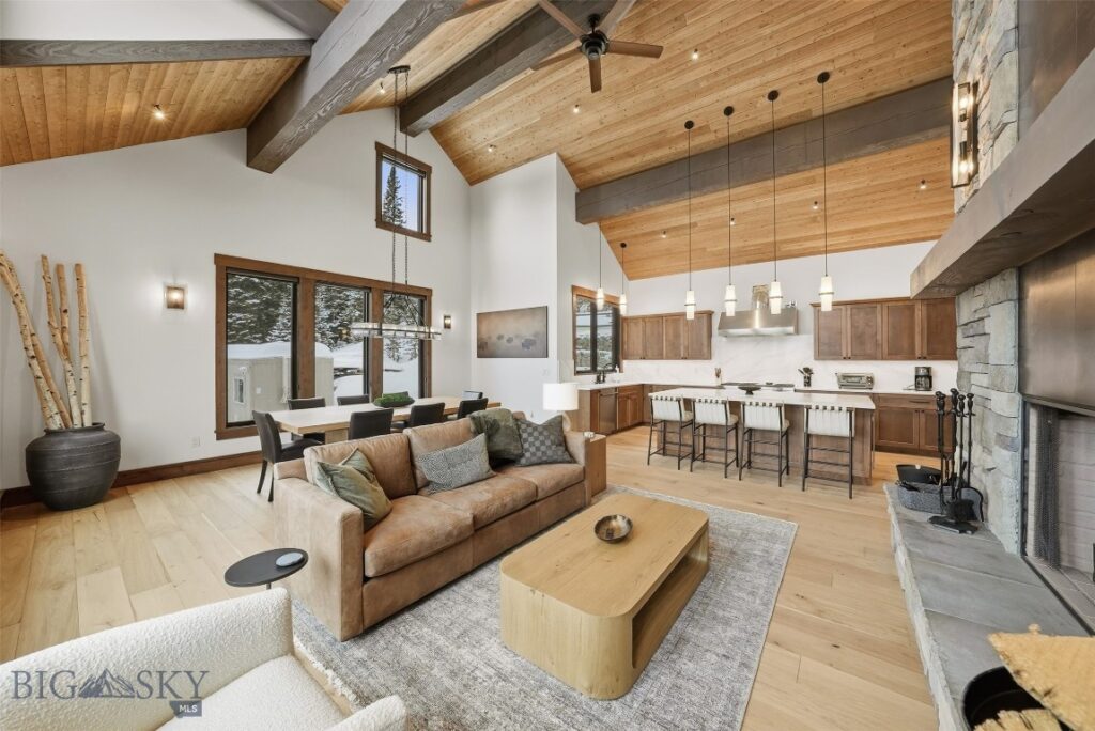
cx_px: 548
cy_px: 366
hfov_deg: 112.6
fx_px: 365
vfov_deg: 90.1
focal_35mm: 12
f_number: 7.1
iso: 500
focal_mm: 12
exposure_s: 1/160
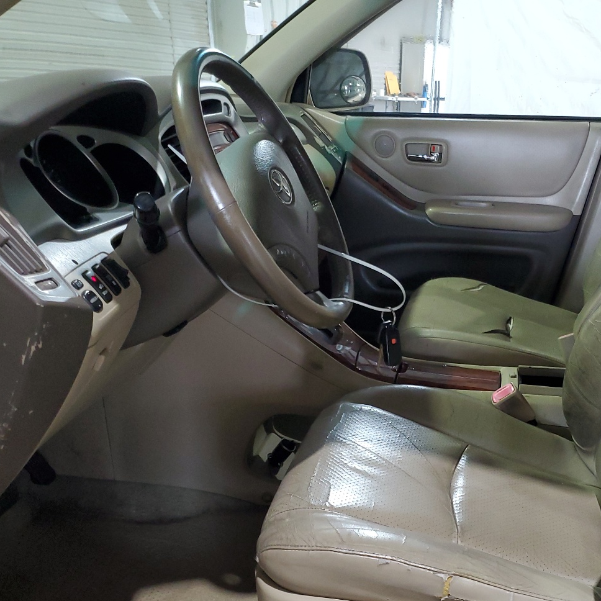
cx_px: 430
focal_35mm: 38
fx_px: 746
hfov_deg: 42.9
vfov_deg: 43.5
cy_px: 372
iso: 198
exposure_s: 1/60.2
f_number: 1.5
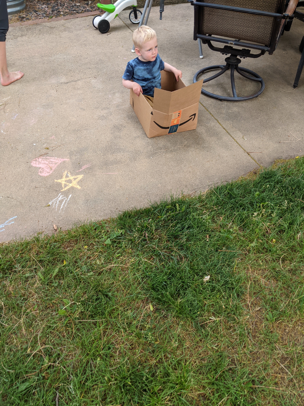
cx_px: 152
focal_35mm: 27
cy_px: 203
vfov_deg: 65.3
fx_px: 316
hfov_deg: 51.4
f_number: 1.8
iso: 41
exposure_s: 1/125
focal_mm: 4.44
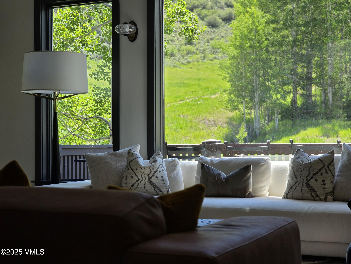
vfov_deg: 21.3
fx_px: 700
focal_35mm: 69
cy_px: 132
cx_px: 176
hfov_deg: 28.2
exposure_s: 1/254
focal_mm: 7.9
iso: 50
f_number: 2.4
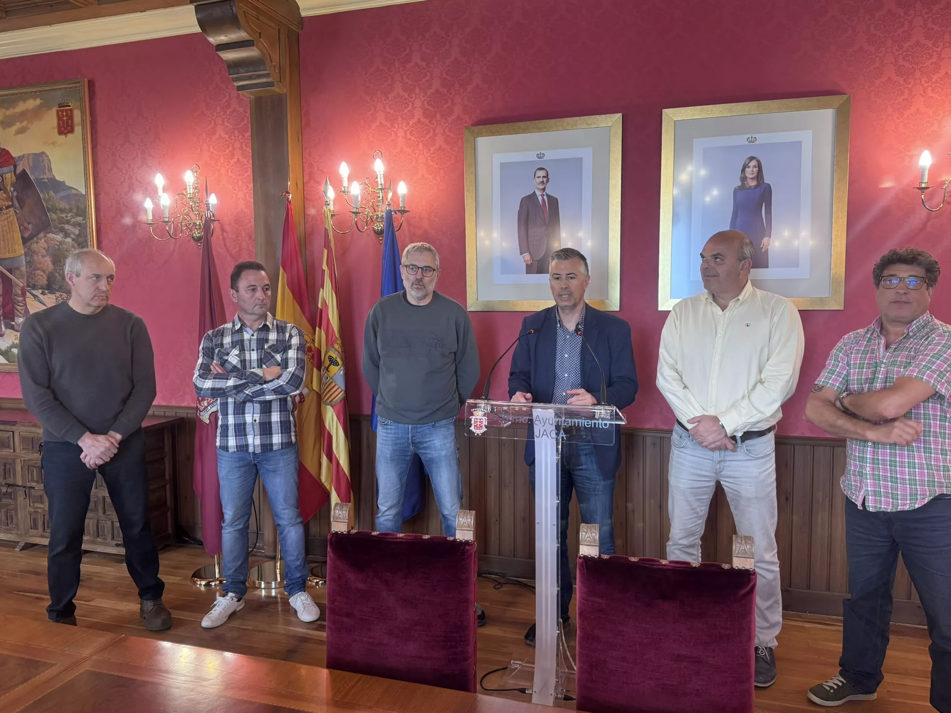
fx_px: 687
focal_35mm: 25
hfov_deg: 69.4
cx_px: 491
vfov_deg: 54.9
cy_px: 349
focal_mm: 6.76
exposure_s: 1/100
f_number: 1.78
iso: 200
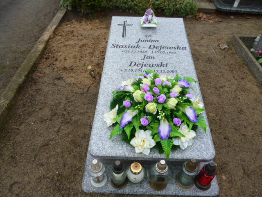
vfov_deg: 49.7
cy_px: 98
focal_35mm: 28
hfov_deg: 63.4
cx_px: 131
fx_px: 212
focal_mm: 5
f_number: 3.1
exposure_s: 1/60
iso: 100
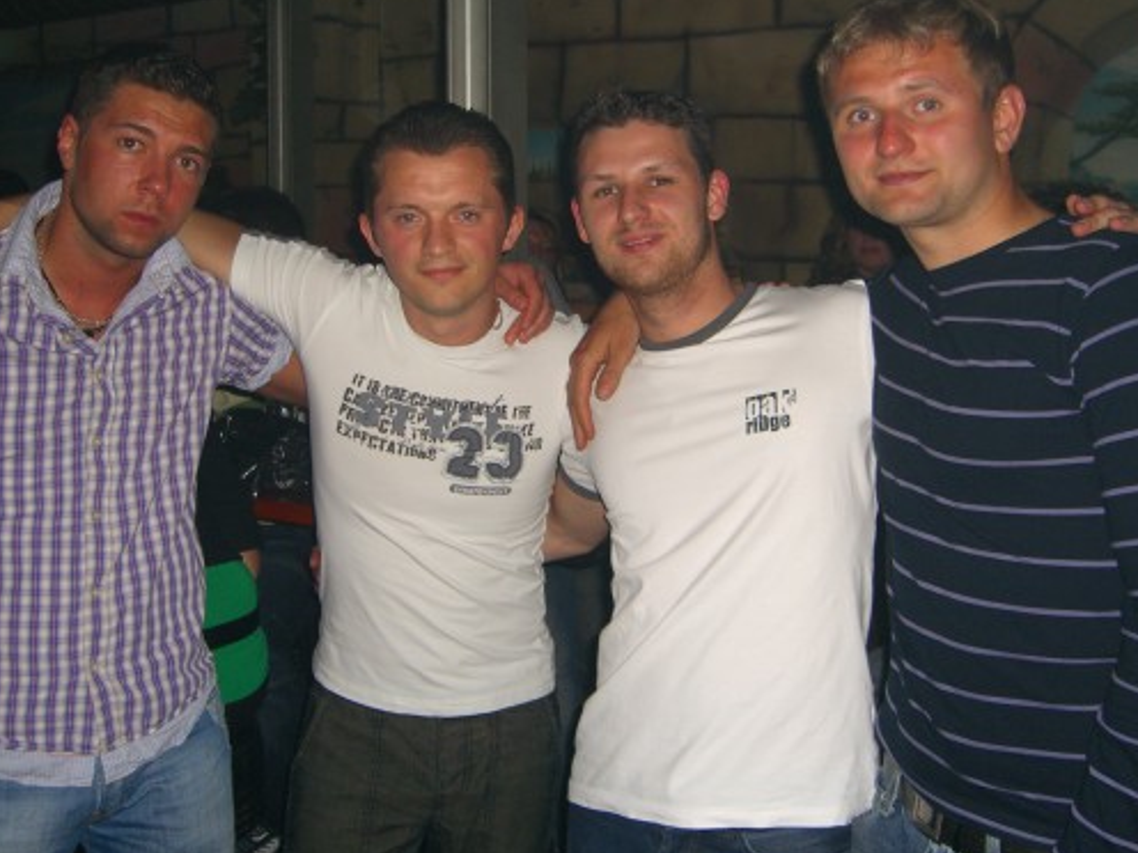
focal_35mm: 46
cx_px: 560
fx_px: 1512
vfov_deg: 31.5
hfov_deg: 41.2
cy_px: 353
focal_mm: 7.9
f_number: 2.8
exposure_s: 1/60
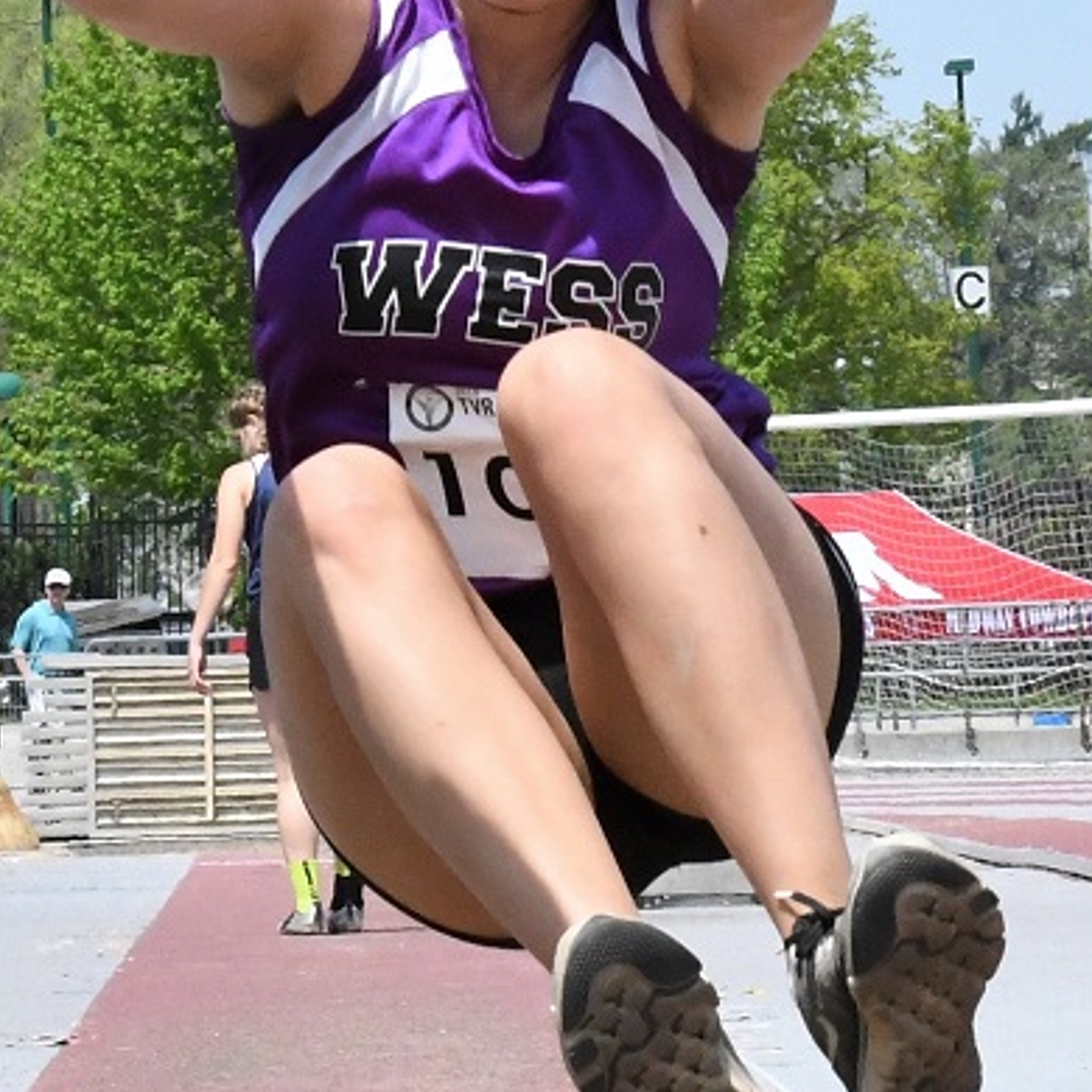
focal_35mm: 239
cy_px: 364
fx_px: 8530
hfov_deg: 7.3
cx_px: 652
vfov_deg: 7.3
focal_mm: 70
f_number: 18
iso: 2800
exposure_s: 1/1250
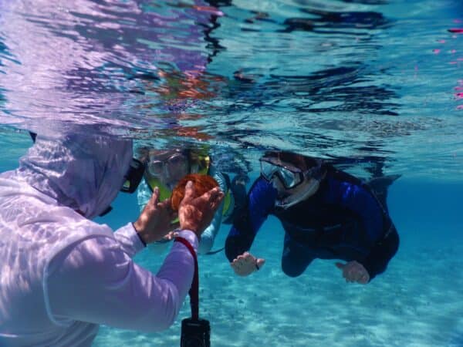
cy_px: 174
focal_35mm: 29
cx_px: 232
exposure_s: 1/1500
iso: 125
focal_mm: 5.1
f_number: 4.1
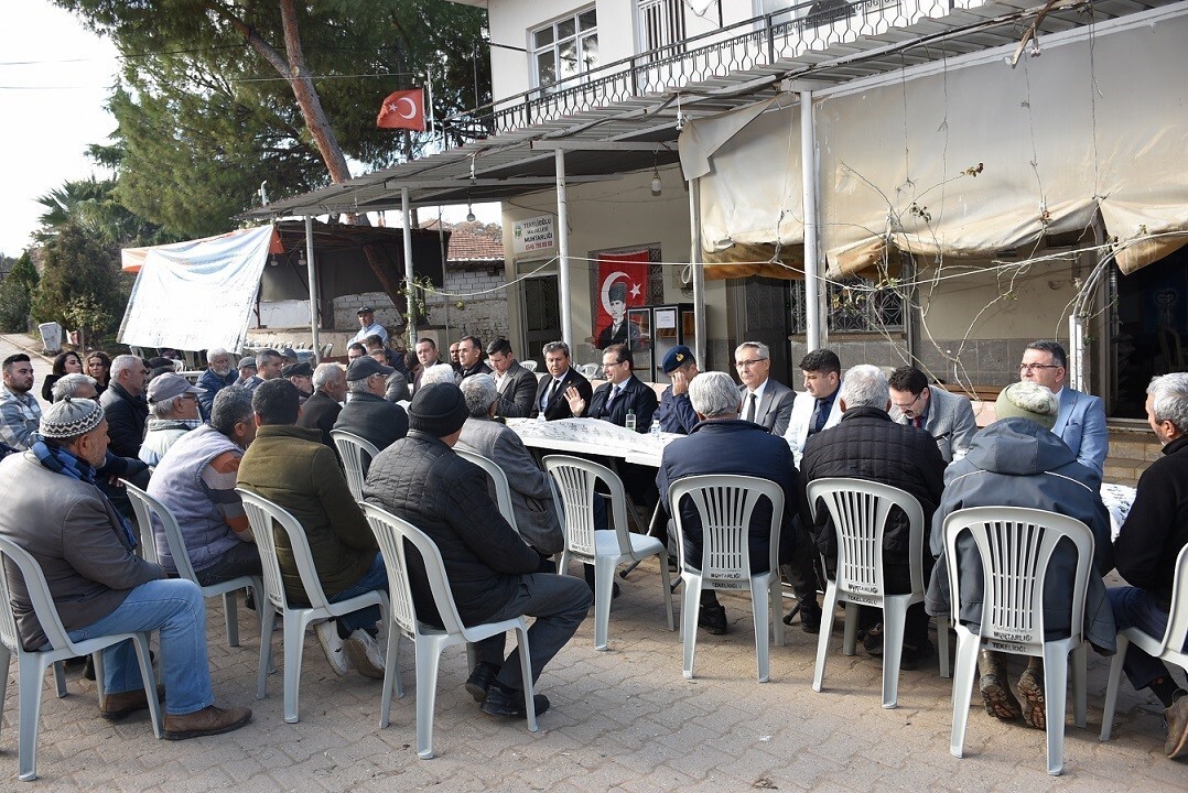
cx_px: 594
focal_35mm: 27
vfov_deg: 48.0
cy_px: 396
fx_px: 891
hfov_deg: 67.4
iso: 100
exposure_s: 1/125
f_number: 5.6
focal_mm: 18
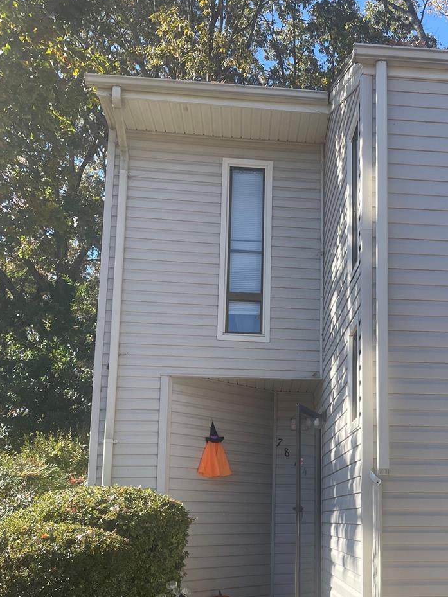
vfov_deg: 43.3
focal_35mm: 43
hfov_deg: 32.8
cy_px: 392
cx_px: 347
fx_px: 742
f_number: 1.6
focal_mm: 4.2
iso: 32
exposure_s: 1/1182
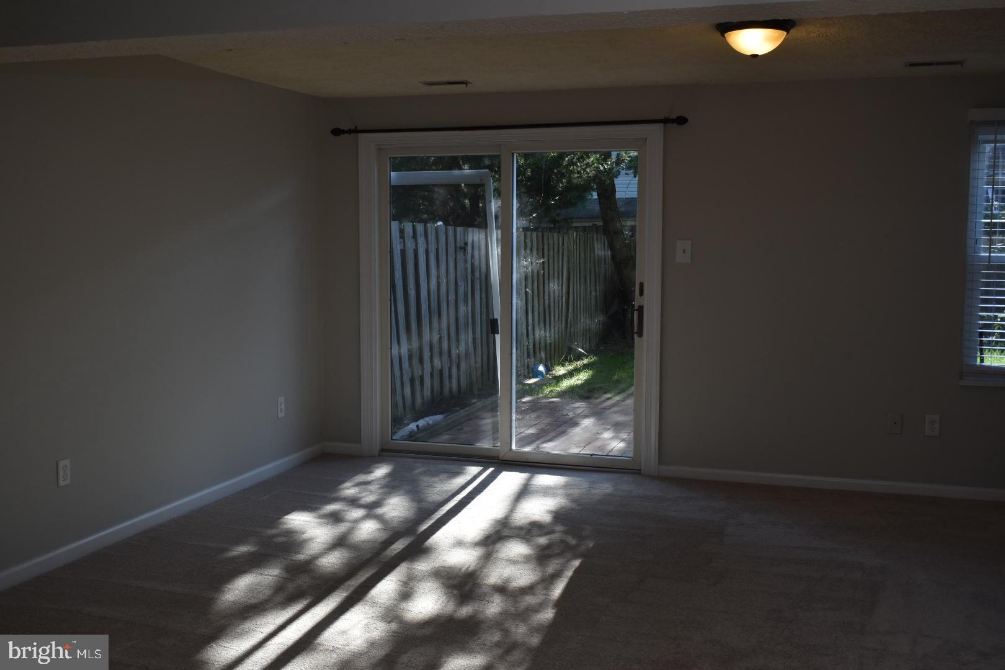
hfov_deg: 53.1
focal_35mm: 36
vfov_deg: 36.9
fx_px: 1005
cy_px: 335
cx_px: 502
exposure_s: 1/250
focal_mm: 24
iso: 250
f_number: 5.6
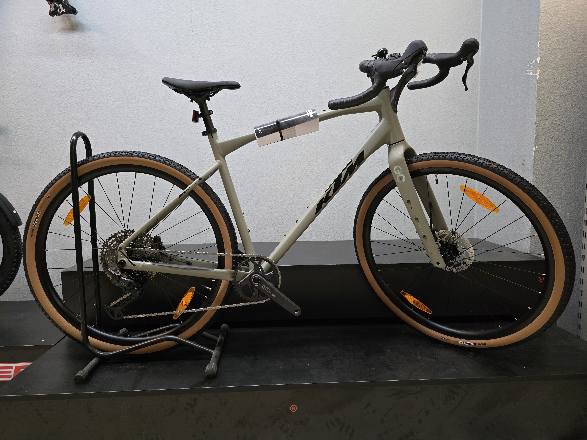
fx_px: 390
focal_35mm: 23
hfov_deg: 73.9
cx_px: 294
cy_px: 220
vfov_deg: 58.9
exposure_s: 1/100
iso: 1000
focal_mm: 6.3
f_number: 1.7
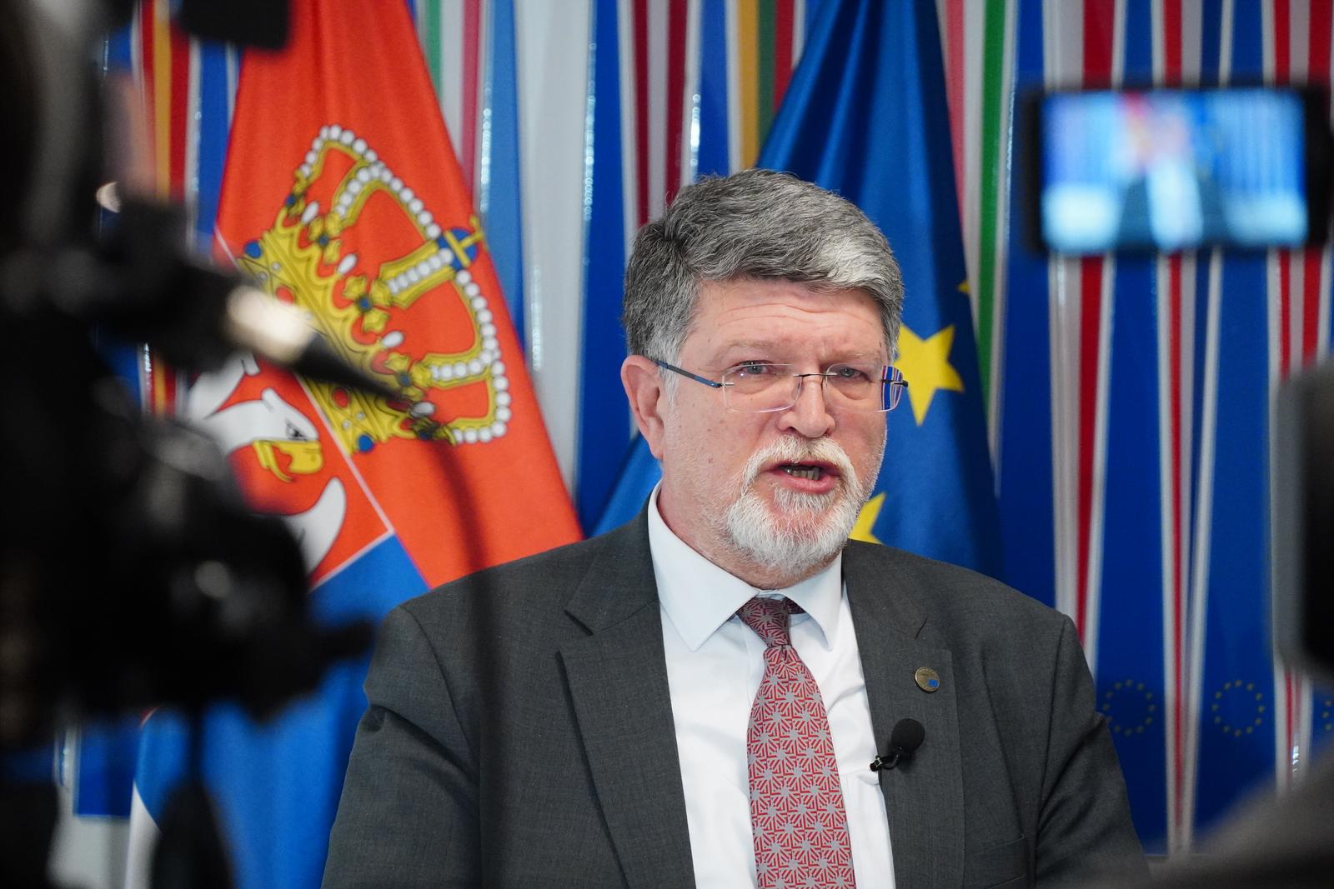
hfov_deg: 10.6
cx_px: 667
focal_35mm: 194
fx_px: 7170
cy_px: 444
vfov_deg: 7.1
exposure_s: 1/160
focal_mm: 129
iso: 4000
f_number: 5.6
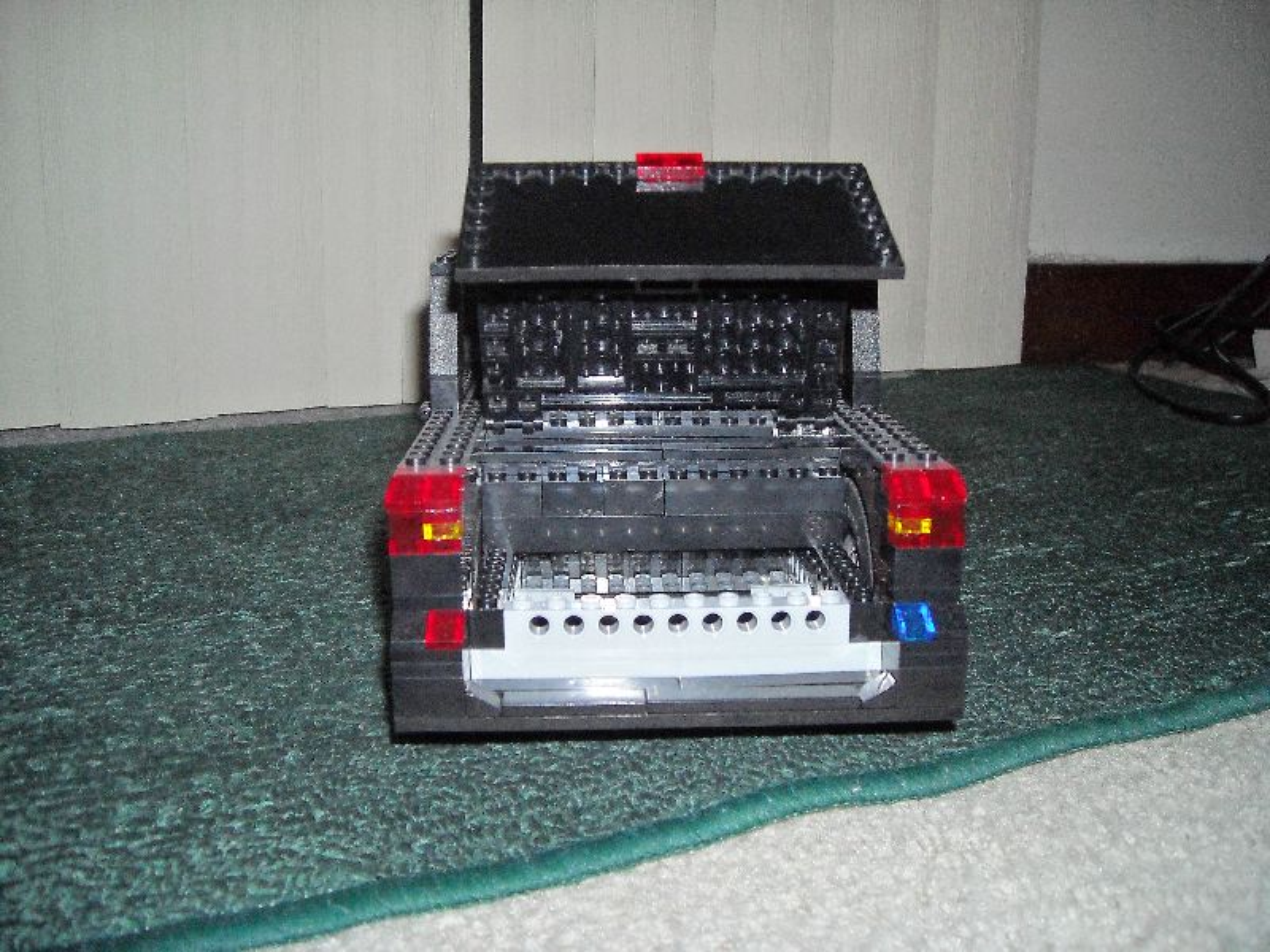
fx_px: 1284
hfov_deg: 52.6
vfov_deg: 40.7
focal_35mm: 35
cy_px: 476
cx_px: 635
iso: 200
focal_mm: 5.7
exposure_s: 1/60
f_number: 2.8
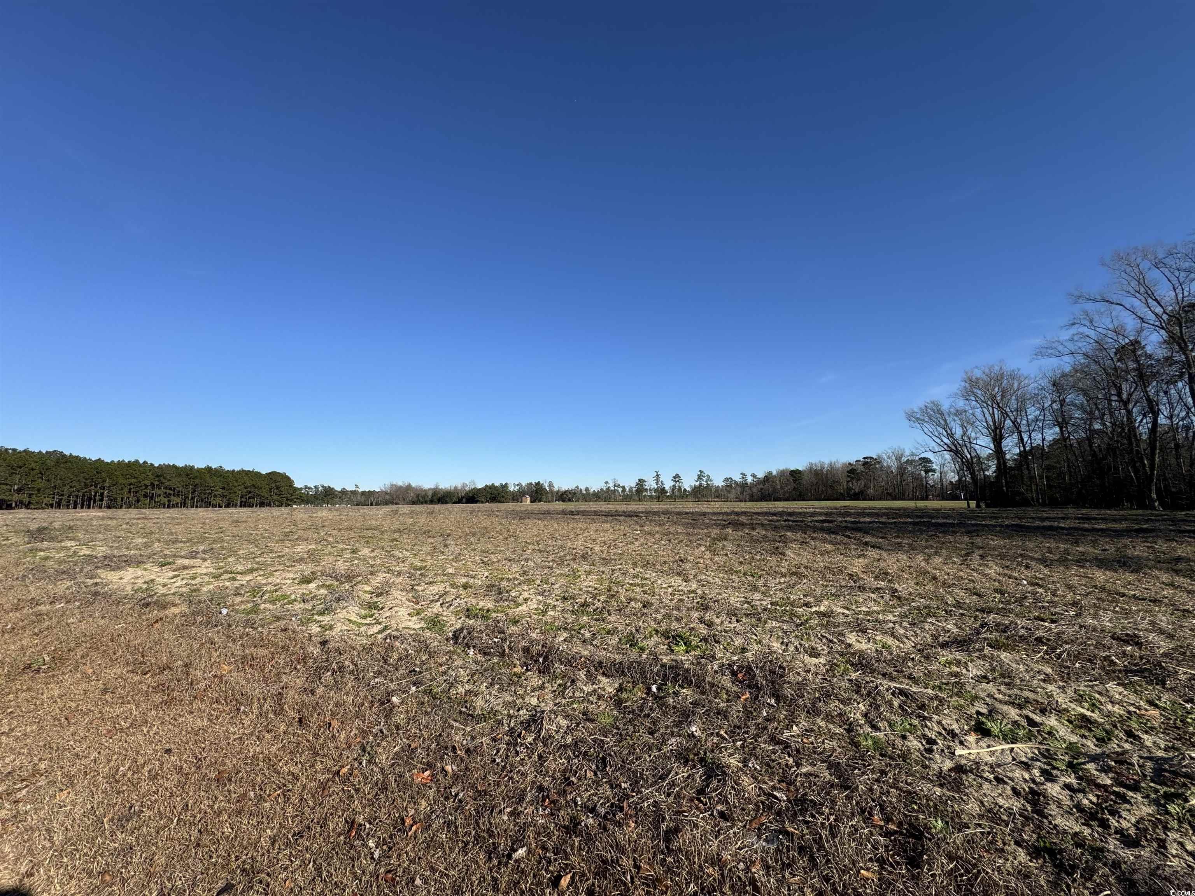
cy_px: 448
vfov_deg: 85.7
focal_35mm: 14
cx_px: 598
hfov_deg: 102.1
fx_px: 483
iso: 40
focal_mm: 2.22
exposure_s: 1/2494
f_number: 2.2
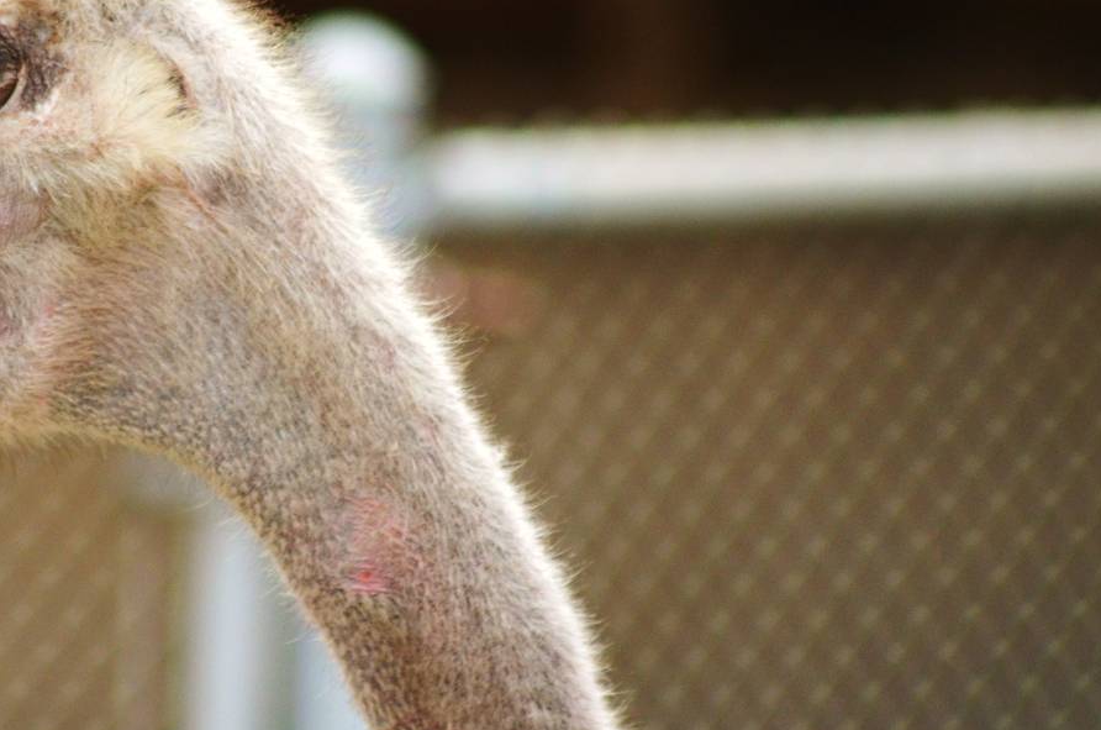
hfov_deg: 2.6
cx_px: 137
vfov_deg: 1.7
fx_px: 24632
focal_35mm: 807
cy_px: 427
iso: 640
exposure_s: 1/1000
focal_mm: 300
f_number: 5.6
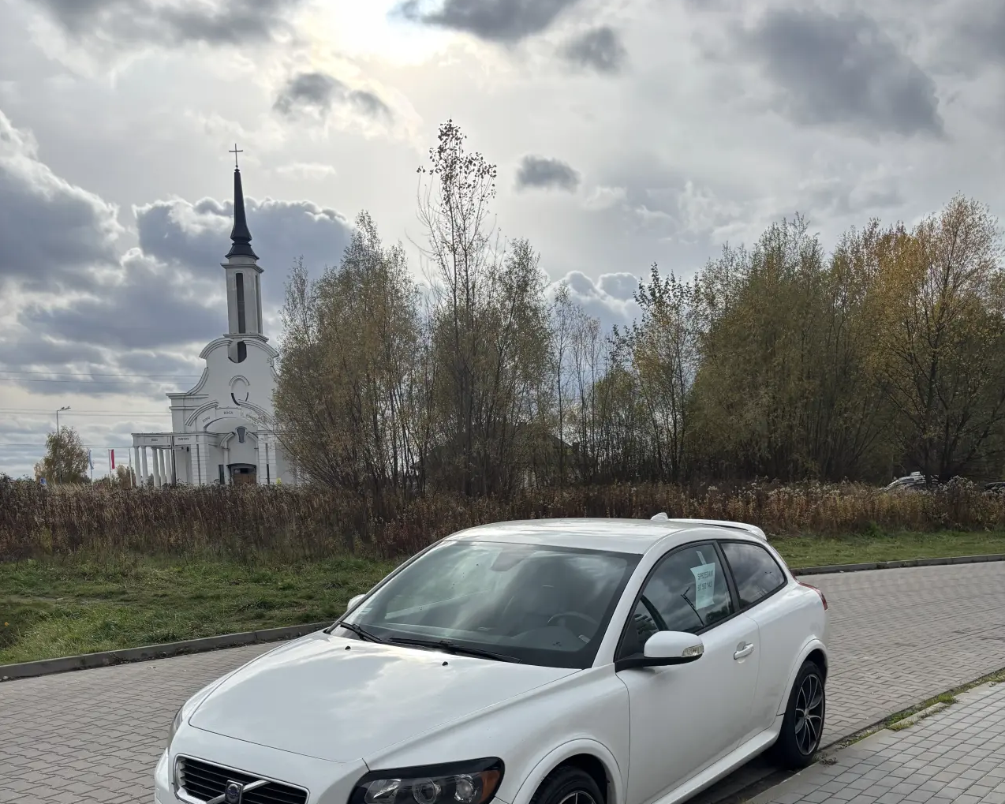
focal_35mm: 34
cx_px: 503
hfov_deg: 52.8
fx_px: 1011
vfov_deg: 41.4
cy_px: 646
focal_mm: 5.96
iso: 50
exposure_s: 1/3205
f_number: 1.6
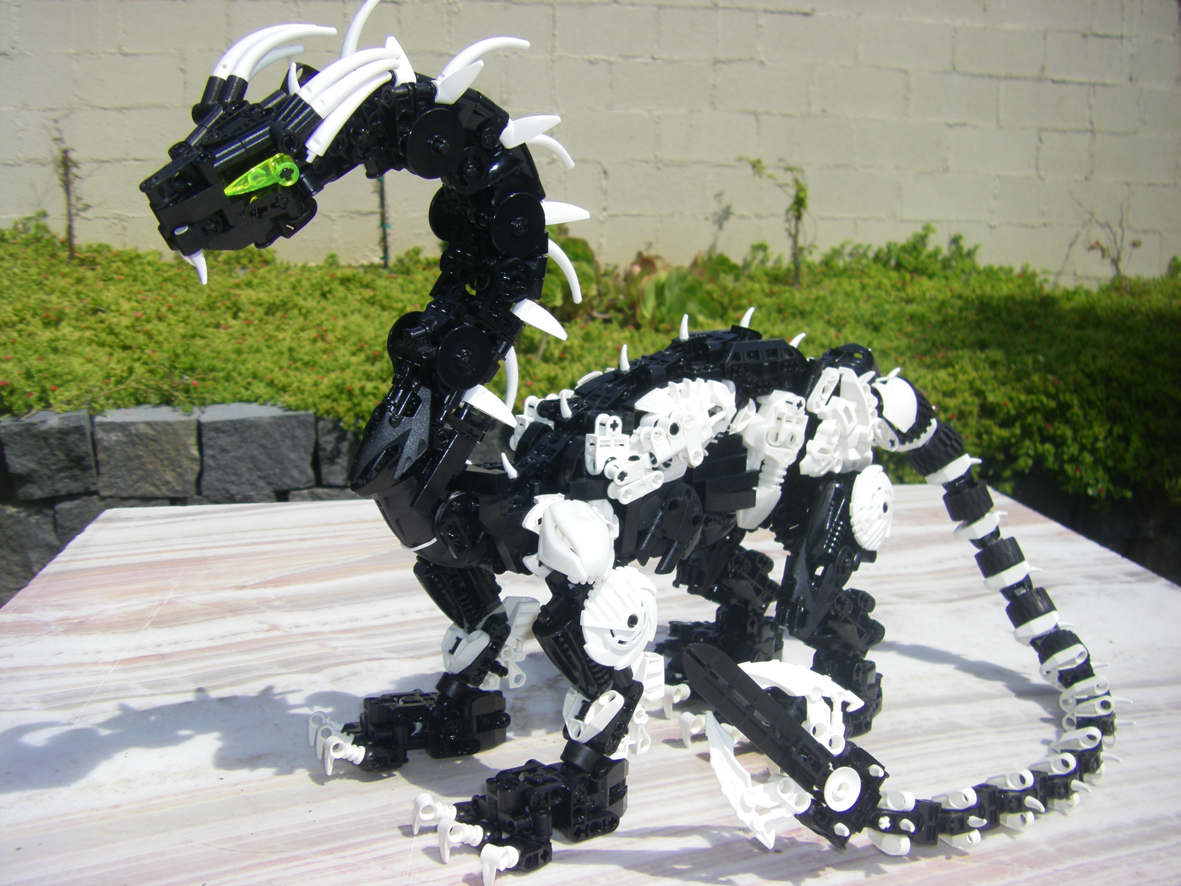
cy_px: 443
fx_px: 1296
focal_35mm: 38
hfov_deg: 49.0
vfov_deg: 37.7
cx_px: 590
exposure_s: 1/320
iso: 64
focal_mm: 6.3
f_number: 7
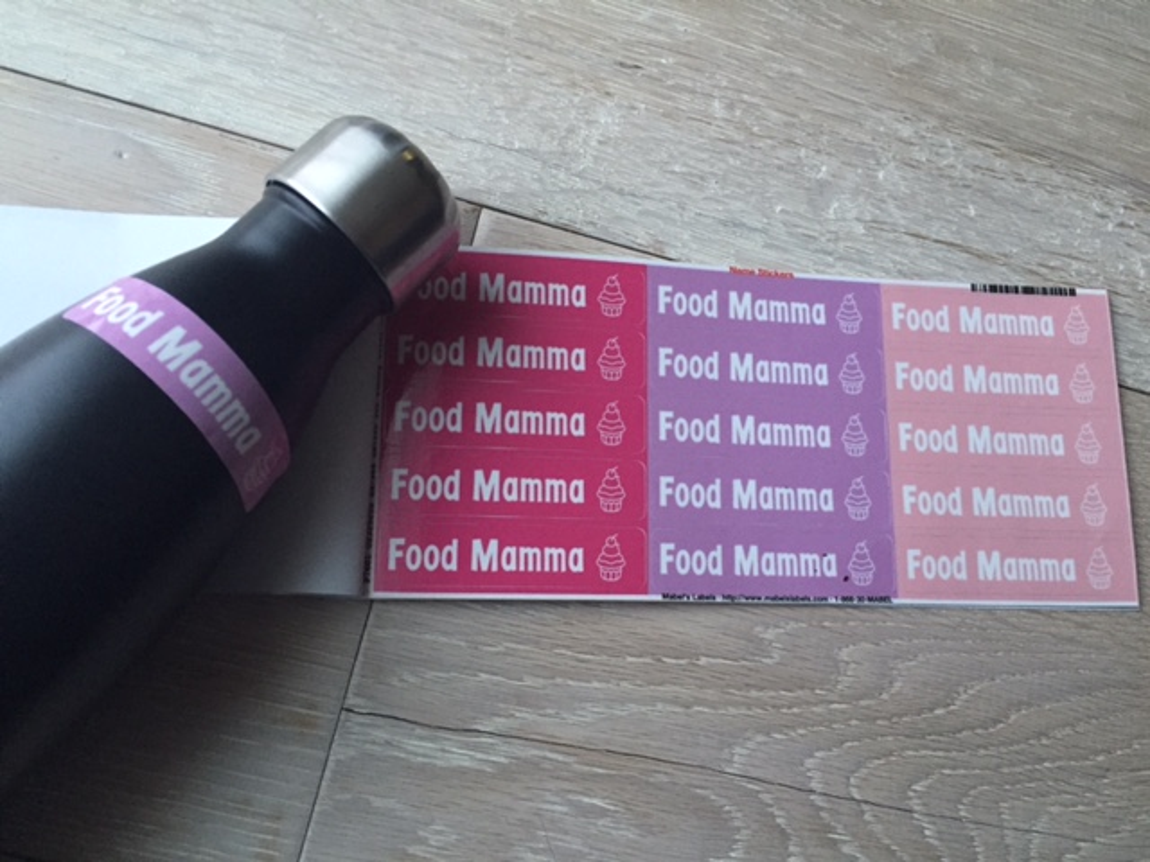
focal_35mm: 29
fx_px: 963
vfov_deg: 48.2
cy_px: 431
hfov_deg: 61.7
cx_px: 575
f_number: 2.2
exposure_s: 1/30
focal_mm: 4.15
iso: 160
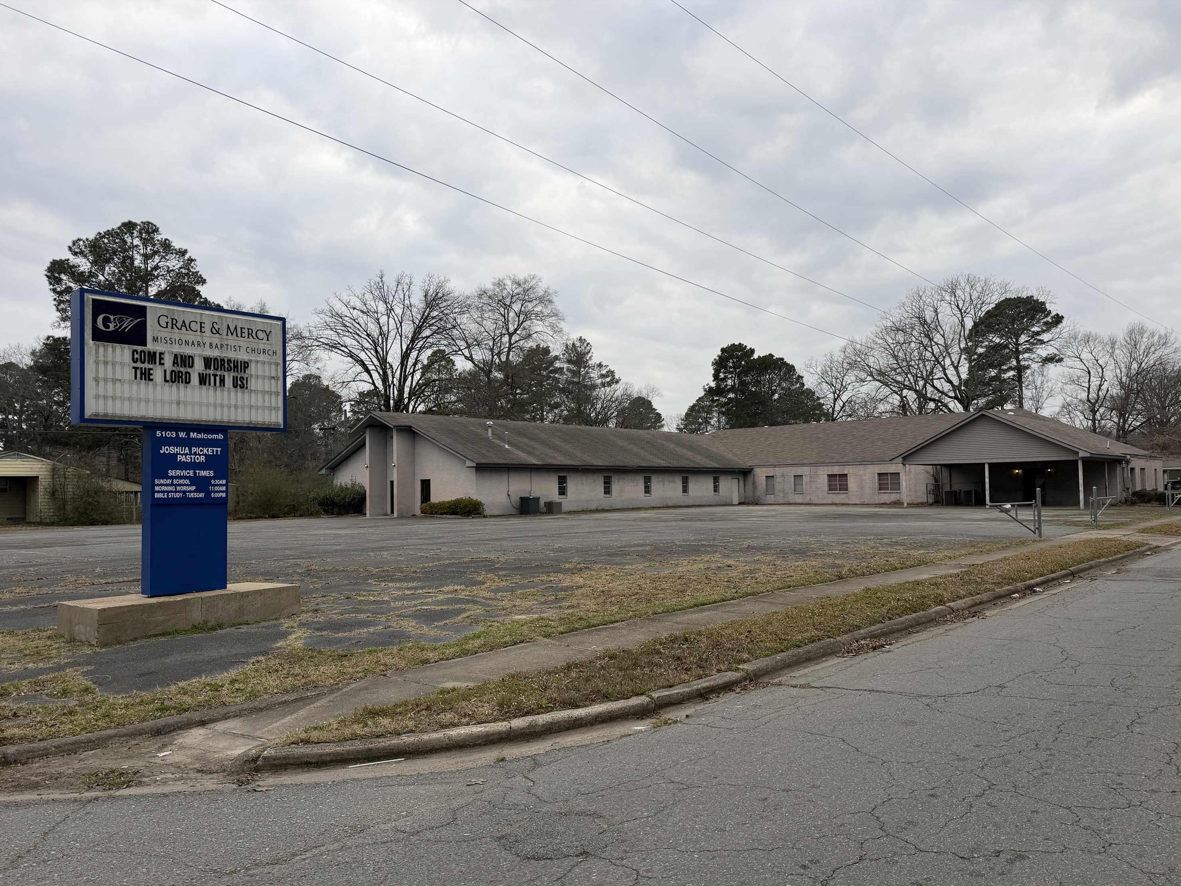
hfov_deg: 69.4
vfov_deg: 54.9
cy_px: 459
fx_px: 853
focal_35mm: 25
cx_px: 605
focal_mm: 6.76
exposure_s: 1/580
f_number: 1.78
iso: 80
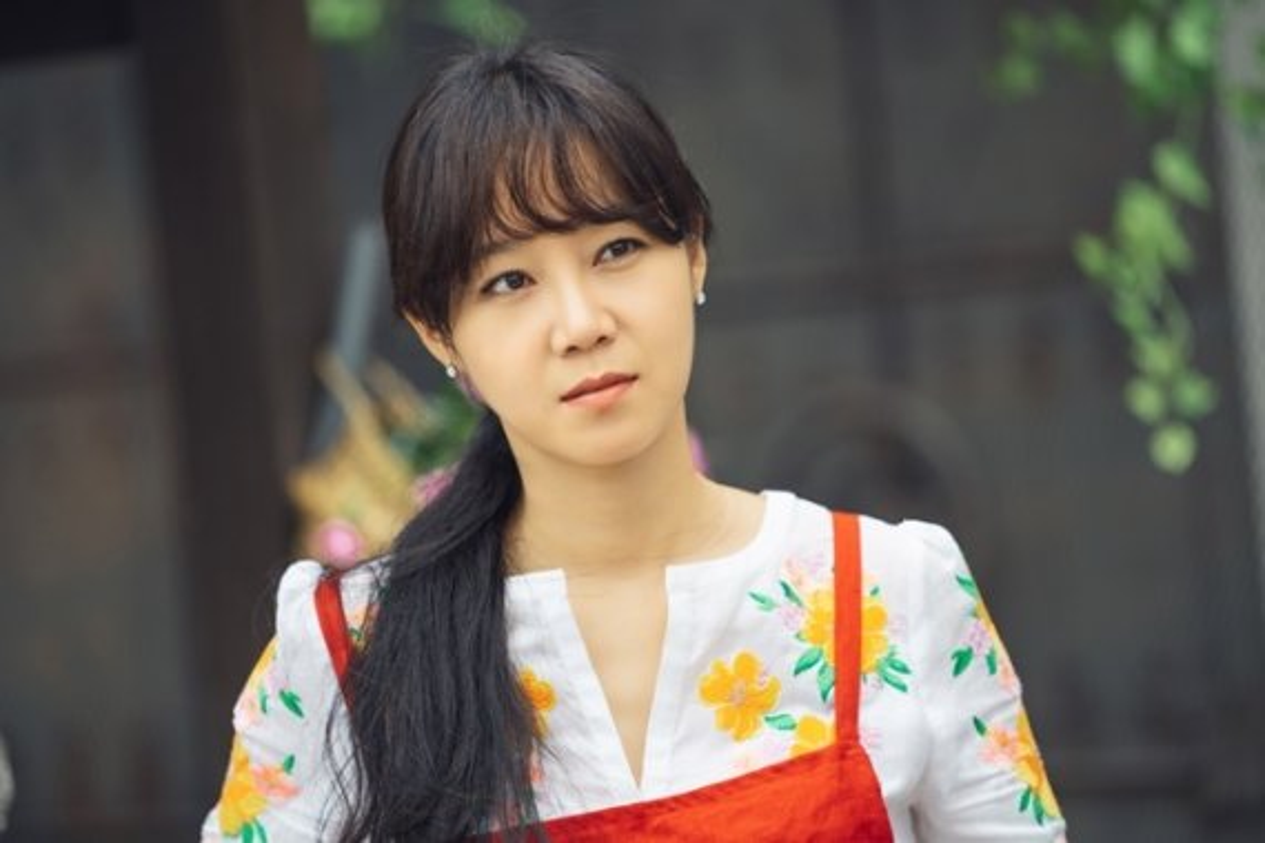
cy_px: 422
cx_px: 632
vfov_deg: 7.3
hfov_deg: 10.9
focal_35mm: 189
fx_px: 6641
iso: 100
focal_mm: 189
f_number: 2.8
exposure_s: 1/640
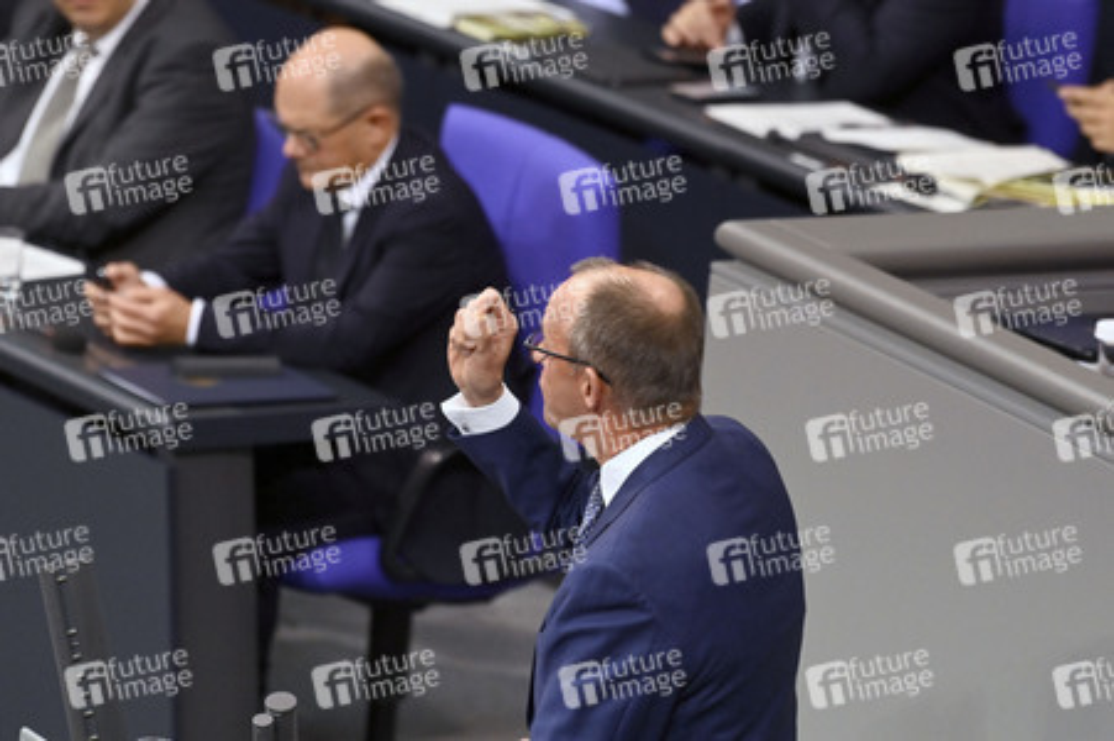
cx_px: 557
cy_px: 370
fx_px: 10822
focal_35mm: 350
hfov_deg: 5.9
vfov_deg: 3.9
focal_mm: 350
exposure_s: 1/400
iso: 10000
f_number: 5.6
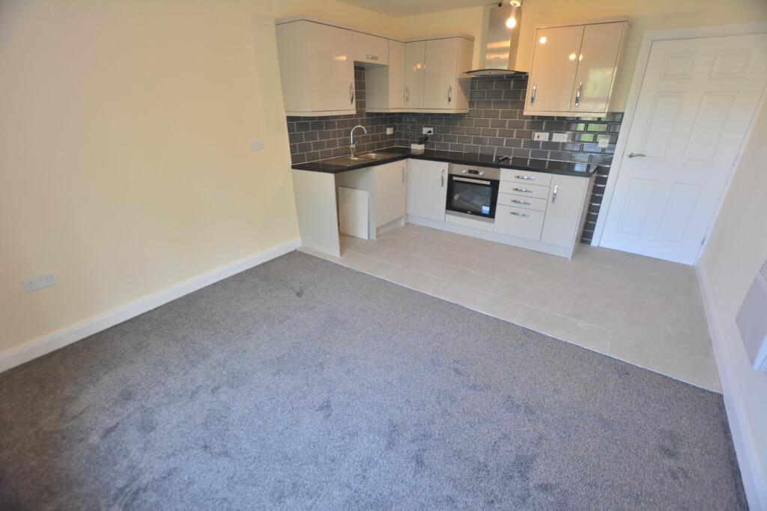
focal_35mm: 15
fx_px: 320
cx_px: 384
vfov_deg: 77.3
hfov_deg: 100.4
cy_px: 256
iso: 400
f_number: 4
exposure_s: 1/60
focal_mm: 10
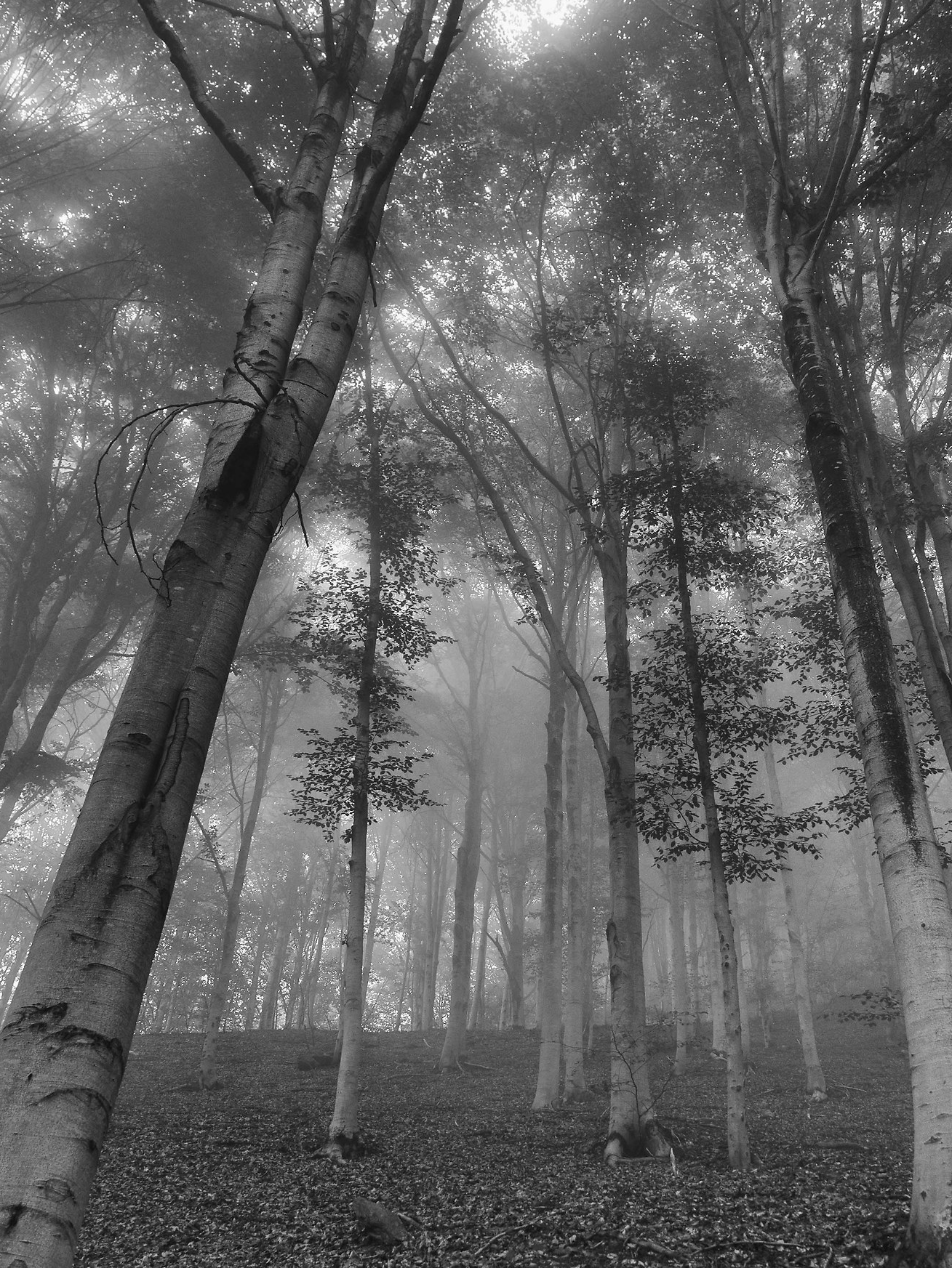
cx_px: 587
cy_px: 740
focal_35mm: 33
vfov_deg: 55.1
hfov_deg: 42.7
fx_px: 1210
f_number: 2.8
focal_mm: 12
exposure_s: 1/45
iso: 200
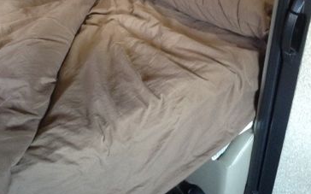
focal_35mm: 48
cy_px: 21
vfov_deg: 26.0
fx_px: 407
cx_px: 157
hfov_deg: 41.9
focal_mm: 3.3
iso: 250
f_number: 2.4
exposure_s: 1/20
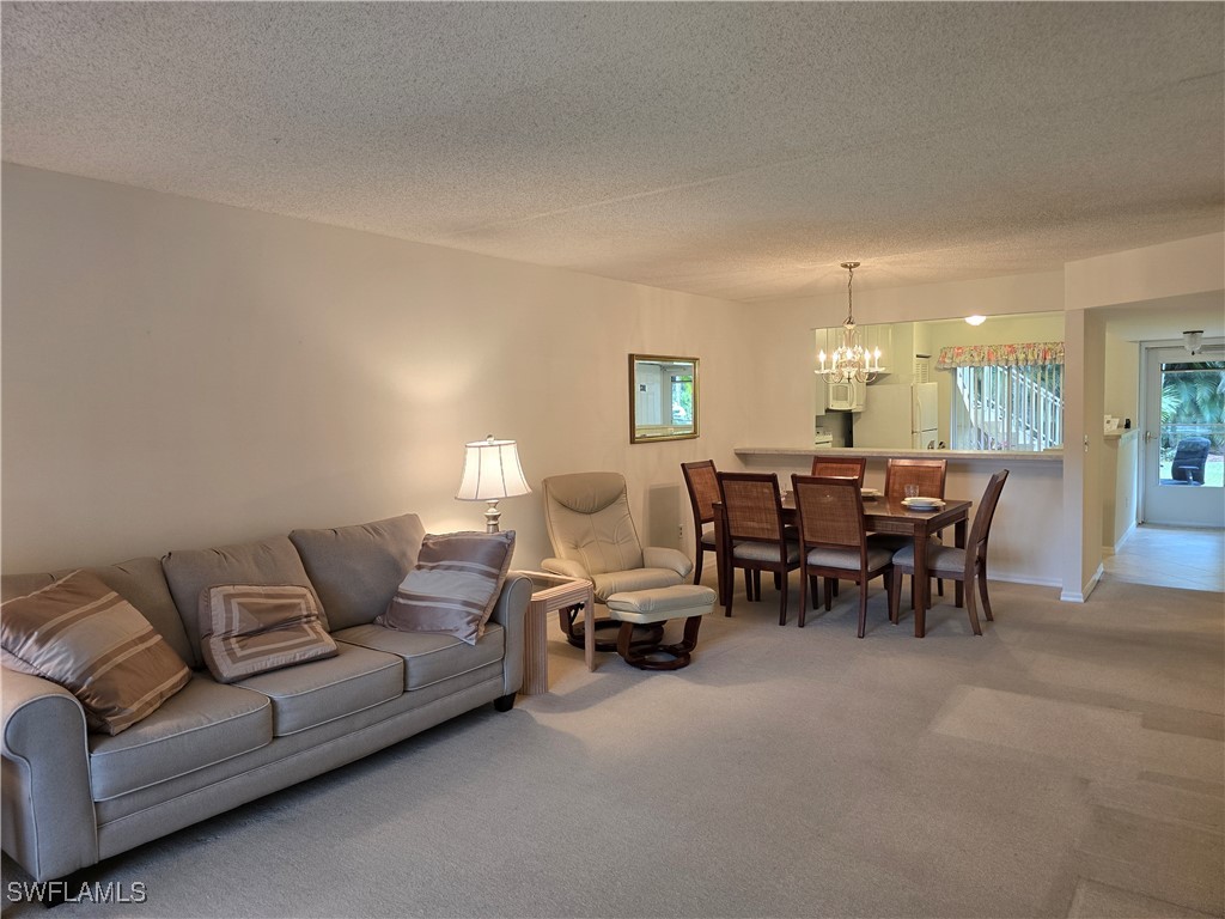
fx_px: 814
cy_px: 460
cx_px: 612
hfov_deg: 73.9
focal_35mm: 23
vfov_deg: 58.9
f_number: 1.7
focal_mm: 6.3
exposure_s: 1/120
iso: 250
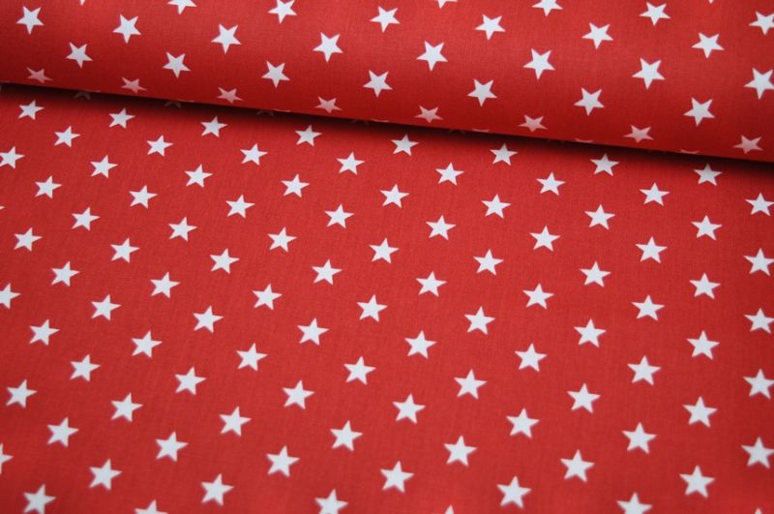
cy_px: 257
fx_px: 1224
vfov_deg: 23.7
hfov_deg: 35.1
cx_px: 387
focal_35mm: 57
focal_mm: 38
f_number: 4.8
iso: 400
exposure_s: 1/80
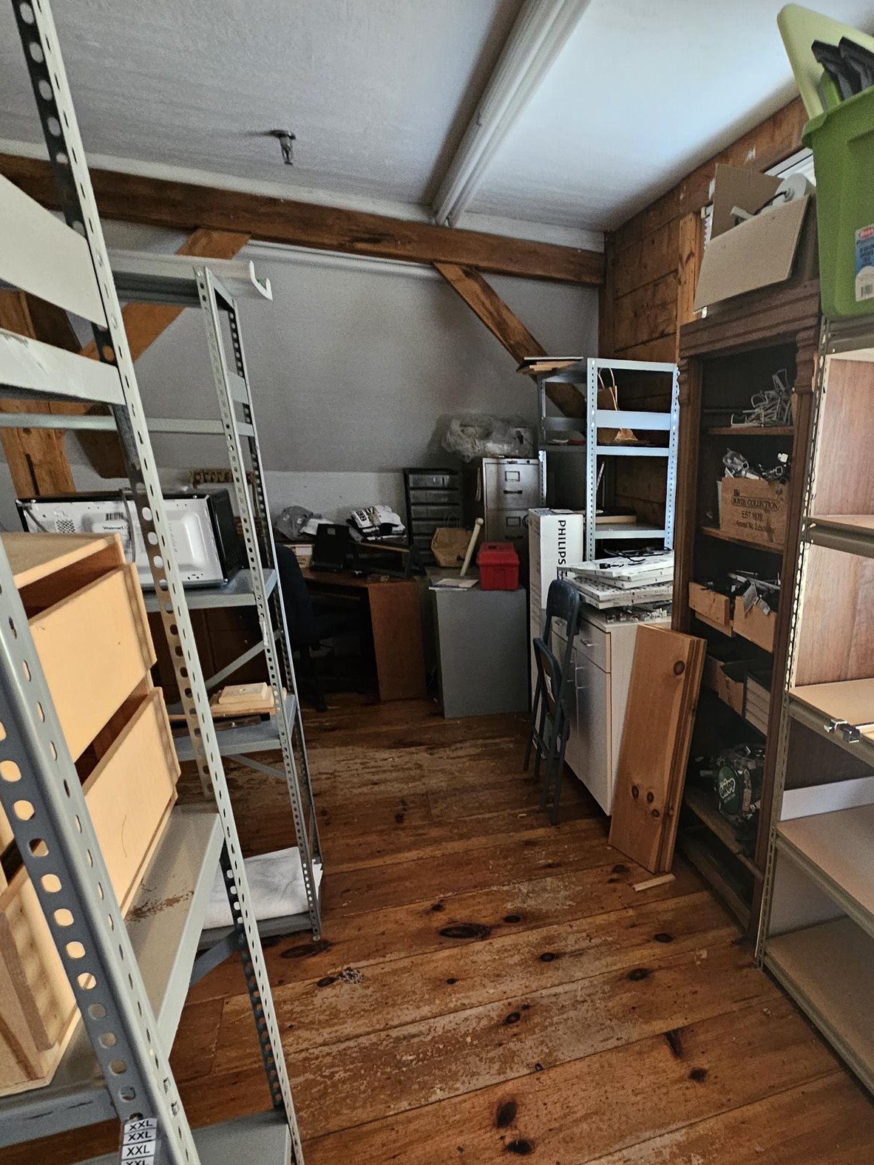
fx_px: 640
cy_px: 710
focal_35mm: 19
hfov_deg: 65.4
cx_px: 631
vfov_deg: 83.4
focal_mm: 2.2
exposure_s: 1/40
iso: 320
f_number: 2.2
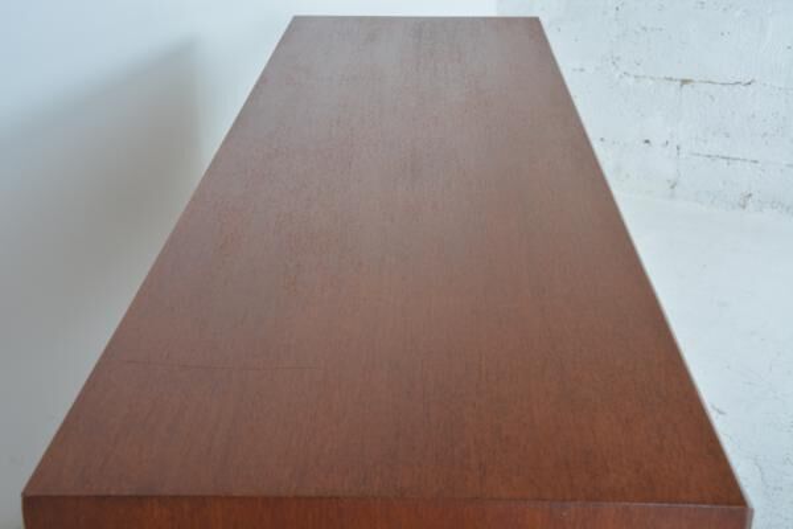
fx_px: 1123
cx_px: 396
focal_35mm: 51
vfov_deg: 26.5
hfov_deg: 38.9
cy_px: 264
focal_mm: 34
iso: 400
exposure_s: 1/160
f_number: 10
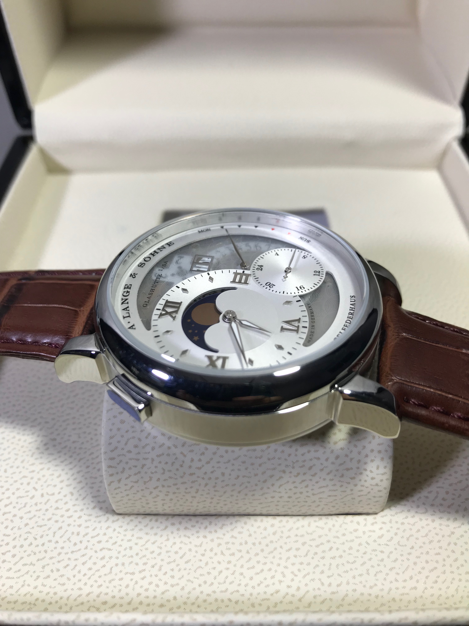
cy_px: 313
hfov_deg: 49.7
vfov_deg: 63.4
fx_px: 506
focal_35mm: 28
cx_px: 234
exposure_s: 1/100
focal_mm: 3.99
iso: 25
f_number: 1.8
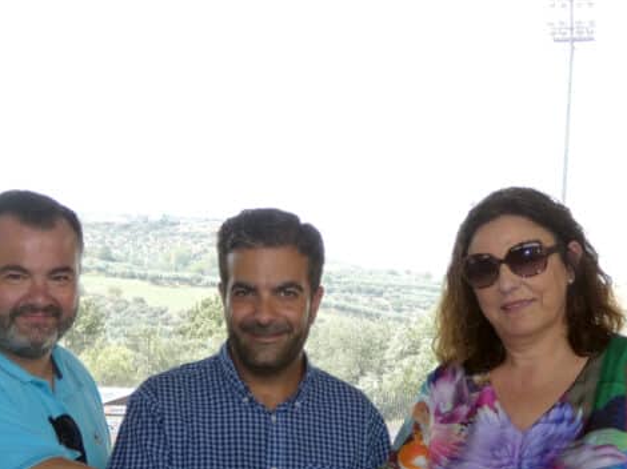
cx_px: 304
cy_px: 418
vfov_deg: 16.9
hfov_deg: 22.8
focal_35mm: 86
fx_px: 1557
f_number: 3.8
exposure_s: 1/125
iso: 80
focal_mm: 8.6
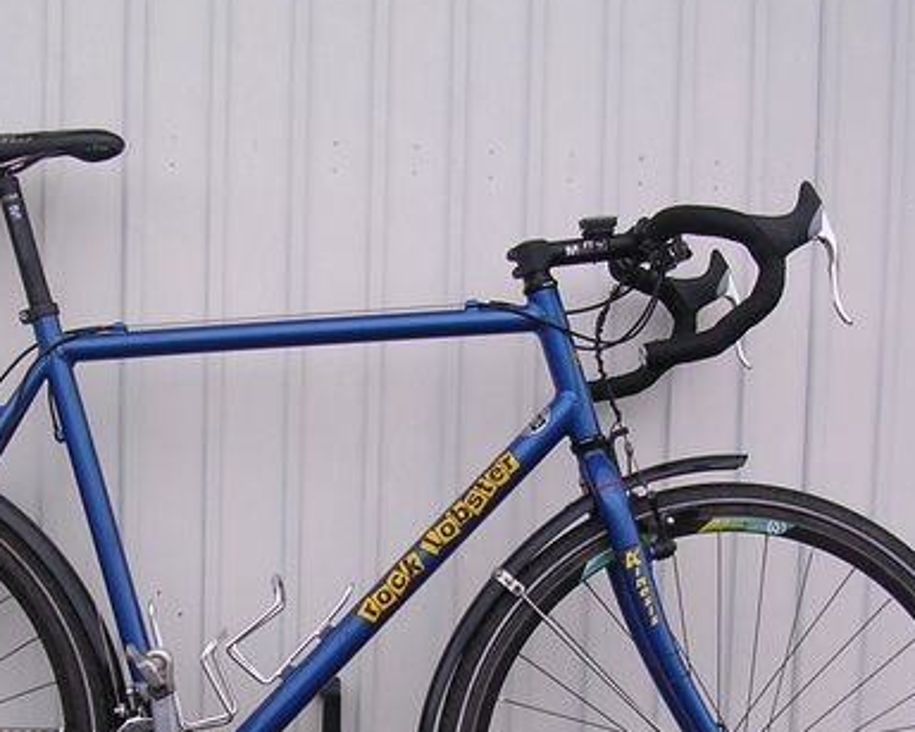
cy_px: 615
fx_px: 1895
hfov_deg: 27.0
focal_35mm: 70
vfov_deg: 21.5
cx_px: 340
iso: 100
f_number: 2.8
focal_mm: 5.8
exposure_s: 1/139
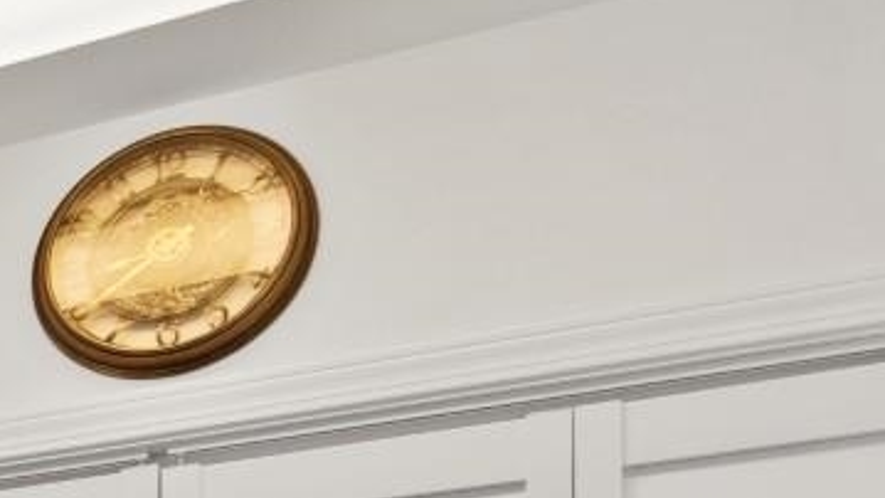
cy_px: 961
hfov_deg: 17.7
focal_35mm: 71
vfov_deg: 14.4
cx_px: -984
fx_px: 1666
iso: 100
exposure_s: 1/8
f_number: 4.5
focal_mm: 10
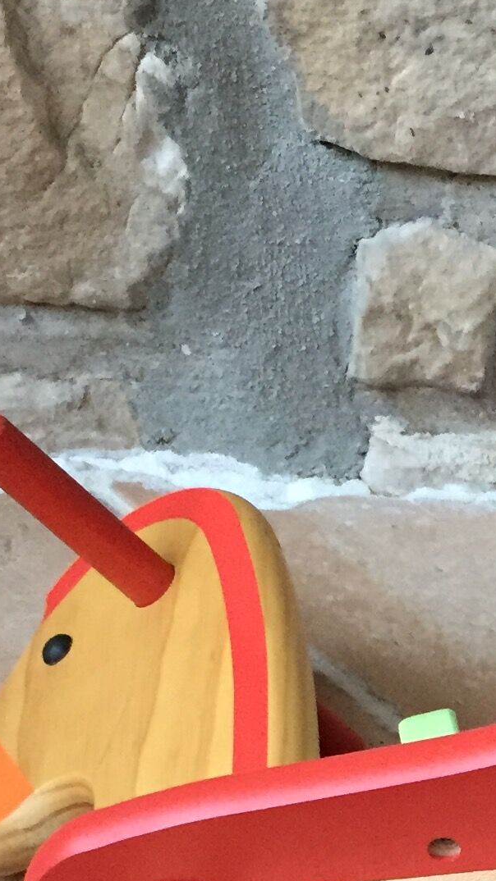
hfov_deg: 12.2
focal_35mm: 96
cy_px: 952
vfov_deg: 21.2
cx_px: 685
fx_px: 2245
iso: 250
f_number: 2.2
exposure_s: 1/20
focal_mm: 4.15
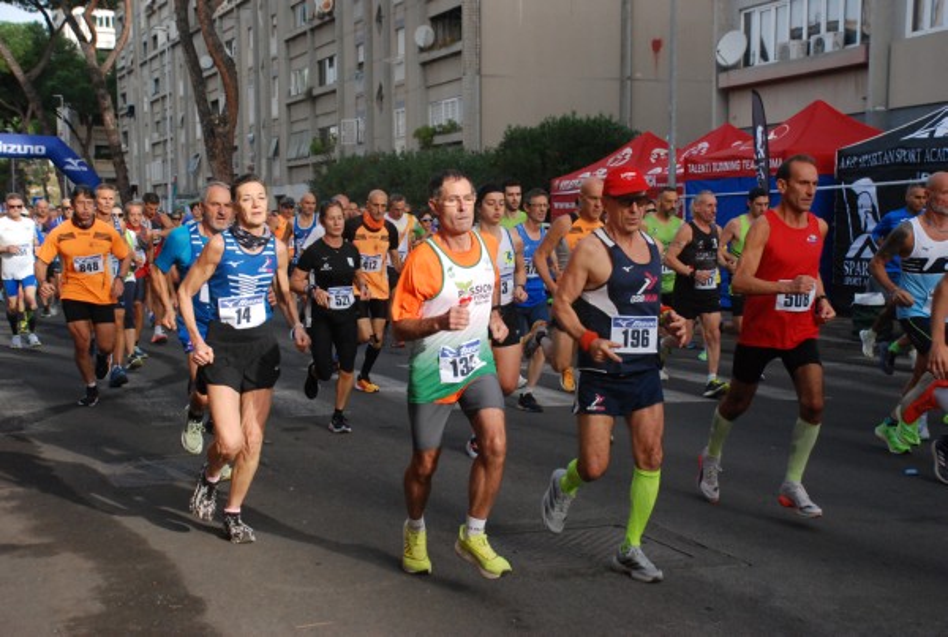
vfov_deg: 23.9
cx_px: 474
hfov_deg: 35.0
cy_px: 318
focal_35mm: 57
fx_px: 1504
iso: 1000
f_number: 5.6
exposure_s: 1/1250
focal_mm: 38
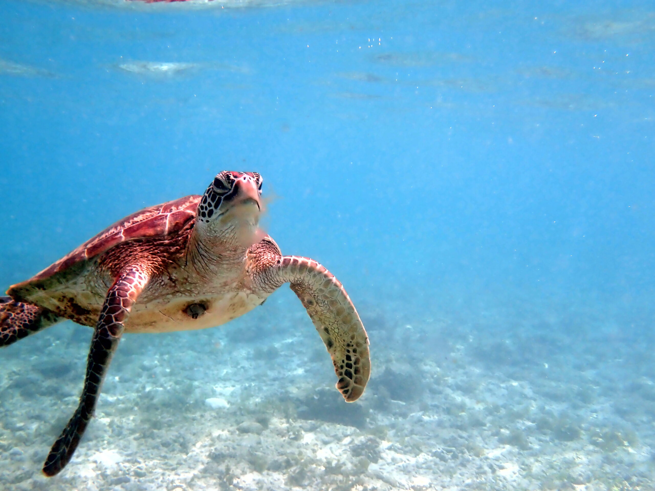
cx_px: 328
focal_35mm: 38
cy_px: 246
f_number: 3.5
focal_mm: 6.8
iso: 100
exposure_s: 1/640
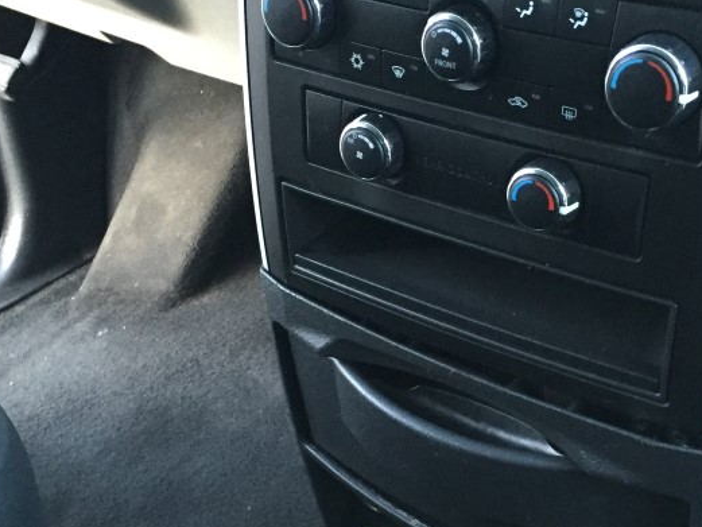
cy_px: 342
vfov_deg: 25.6
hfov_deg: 33.8
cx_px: 373
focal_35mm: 57
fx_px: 1156
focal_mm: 4.15
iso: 320
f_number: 2.2
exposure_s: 1/30
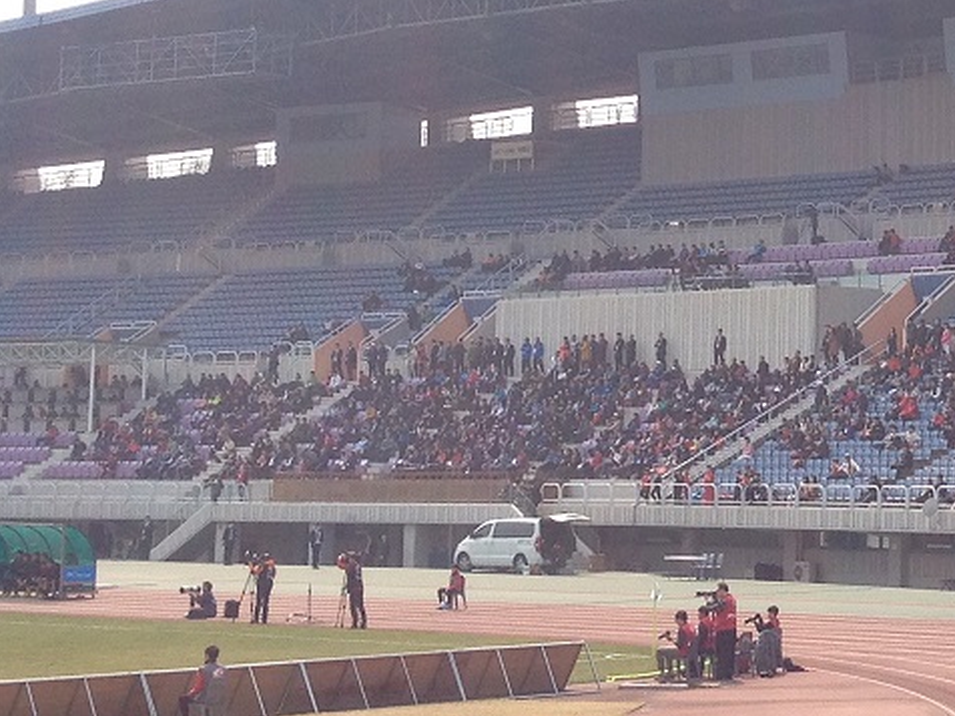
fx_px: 3311
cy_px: 52
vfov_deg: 12.2
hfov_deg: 15.7
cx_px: 1180
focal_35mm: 120
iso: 50
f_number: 2.4
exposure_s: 1/968
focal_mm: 4.28
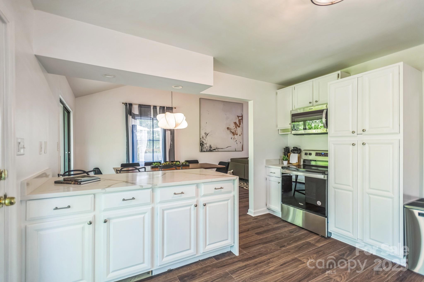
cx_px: 212
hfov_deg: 93.3
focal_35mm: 17
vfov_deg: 70.4
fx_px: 200
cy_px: 141
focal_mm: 17
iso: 500
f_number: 2.8
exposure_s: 1/25
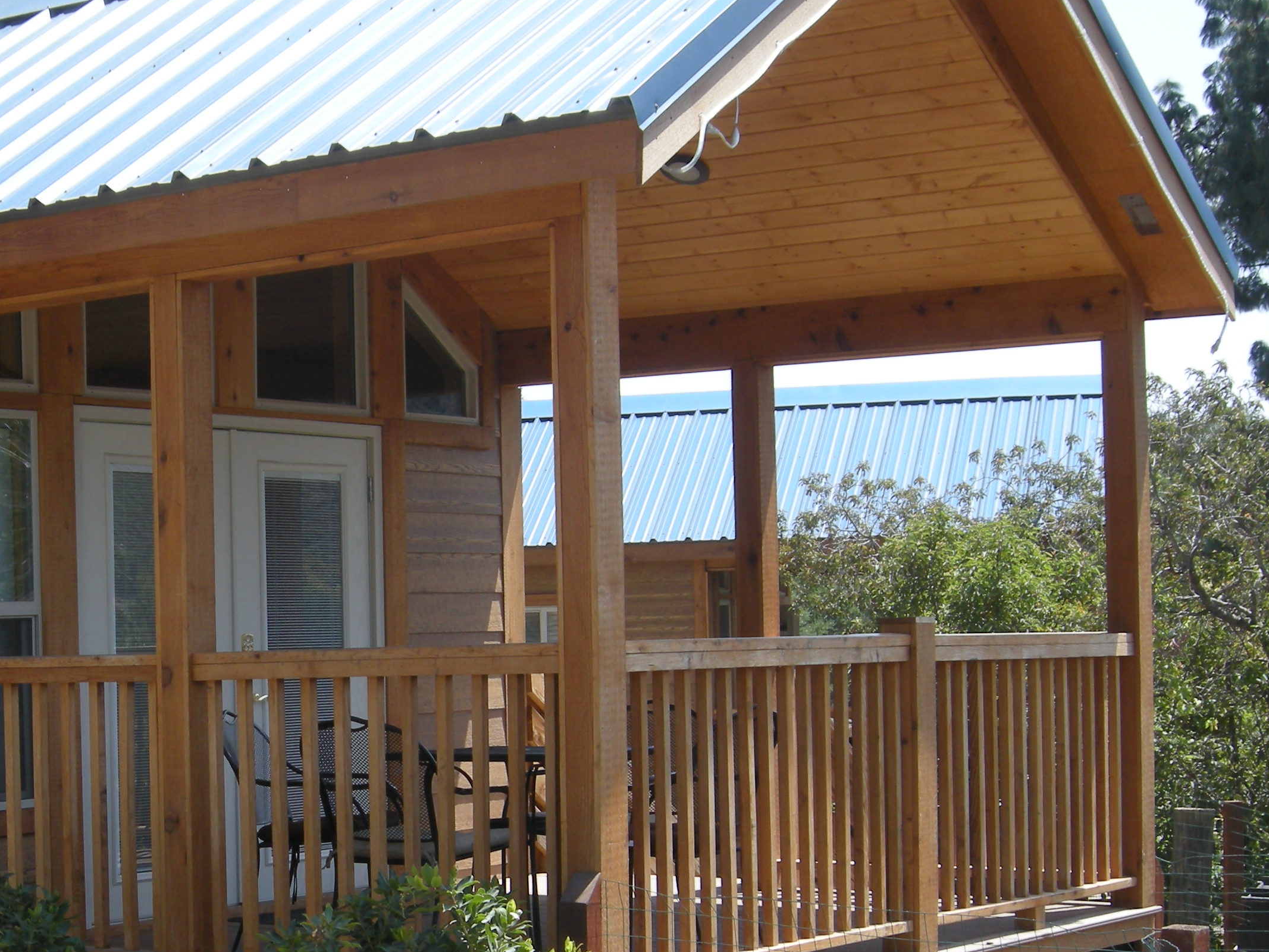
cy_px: 619
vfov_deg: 19.6
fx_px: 2750
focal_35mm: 75
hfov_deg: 25.6
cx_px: 294
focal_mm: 8.5
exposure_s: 1/171
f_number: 4.5
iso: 64
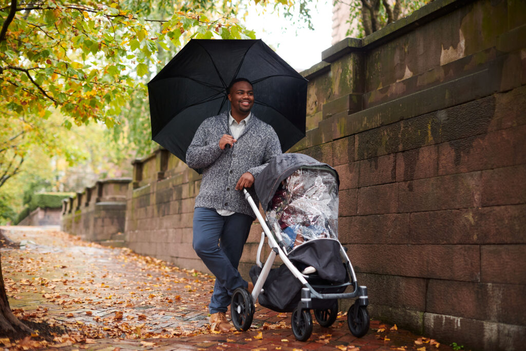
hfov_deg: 39.6
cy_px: 176
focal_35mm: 50
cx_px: 263
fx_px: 731
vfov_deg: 27.0
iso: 800
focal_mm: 50
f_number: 2.2
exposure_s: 1/320
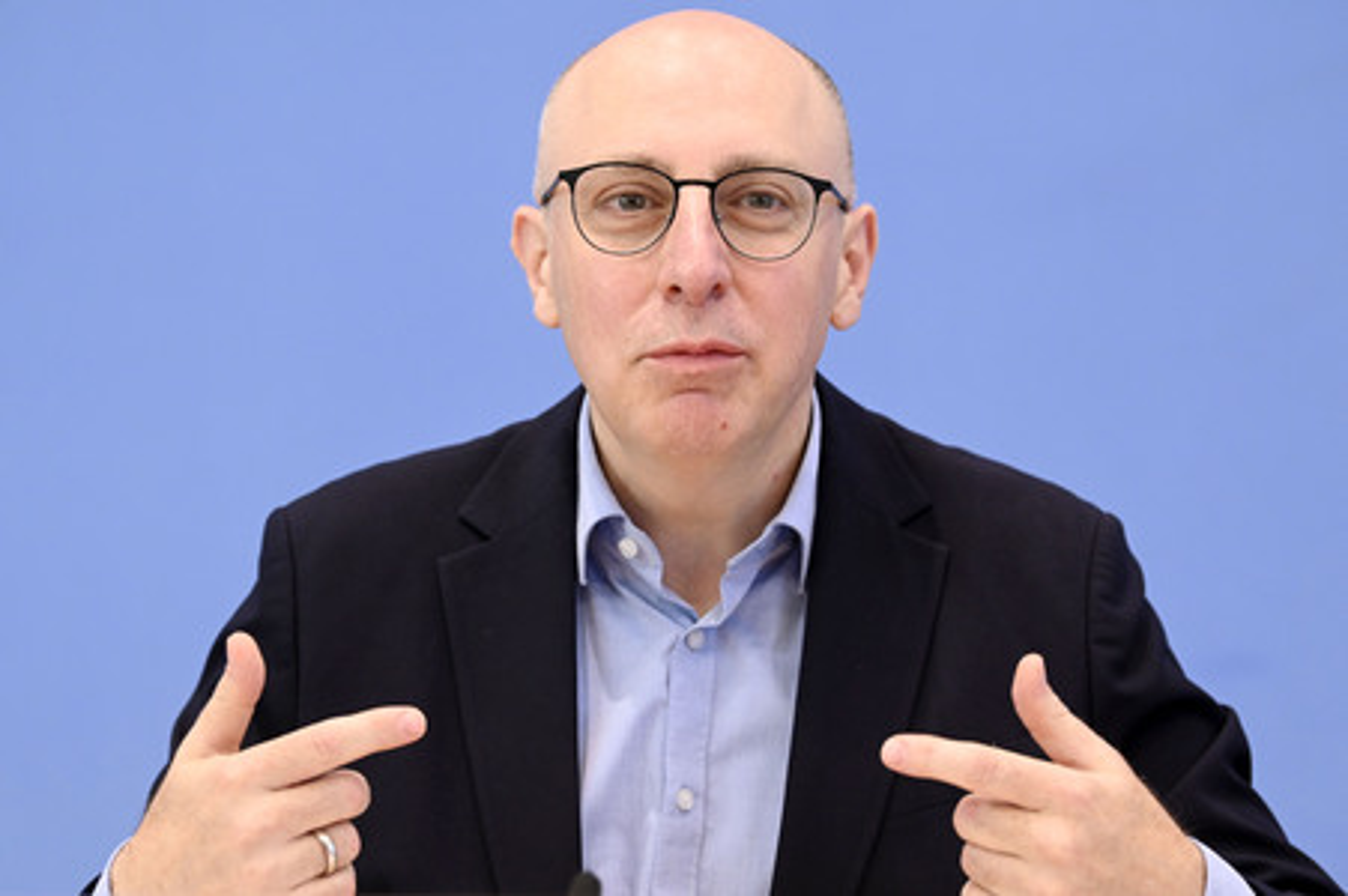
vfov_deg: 10.1
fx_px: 5051
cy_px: 448
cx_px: 674
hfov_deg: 15.2
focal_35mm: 135
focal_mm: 135
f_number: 5
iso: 3200
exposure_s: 1/500
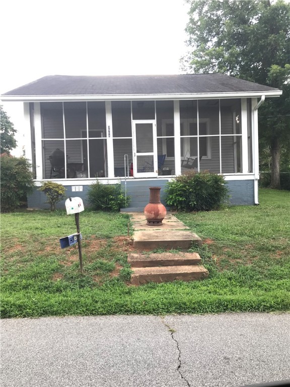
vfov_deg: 63.4
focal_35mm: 28
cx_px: 145
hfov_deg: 49.7
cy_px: 194
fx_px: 313
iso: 20
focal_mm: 3.99
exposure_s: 1/131
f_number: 1.8
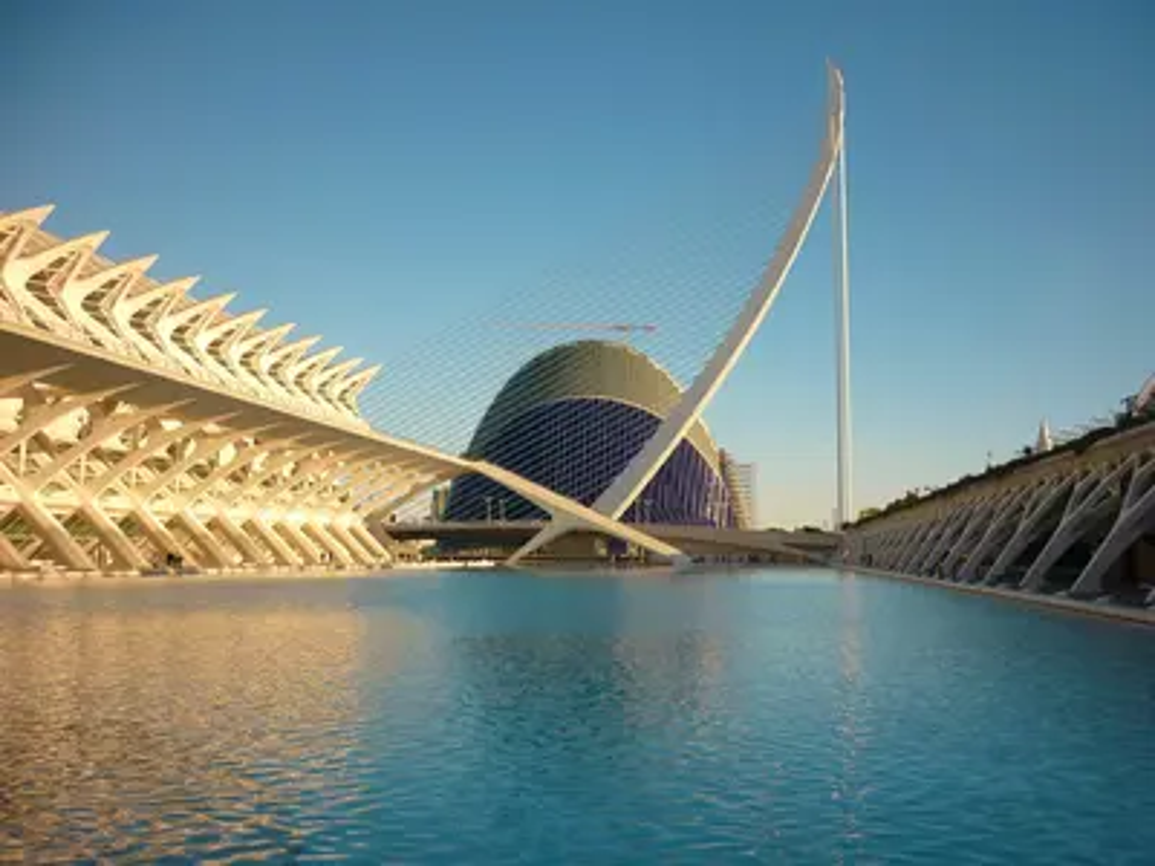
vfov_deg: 42.9
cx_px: 578
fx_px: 1101
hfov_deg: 55.4
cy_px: 433
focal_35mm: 33
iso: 100
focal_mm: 5.5
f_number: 8
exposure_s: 1/200
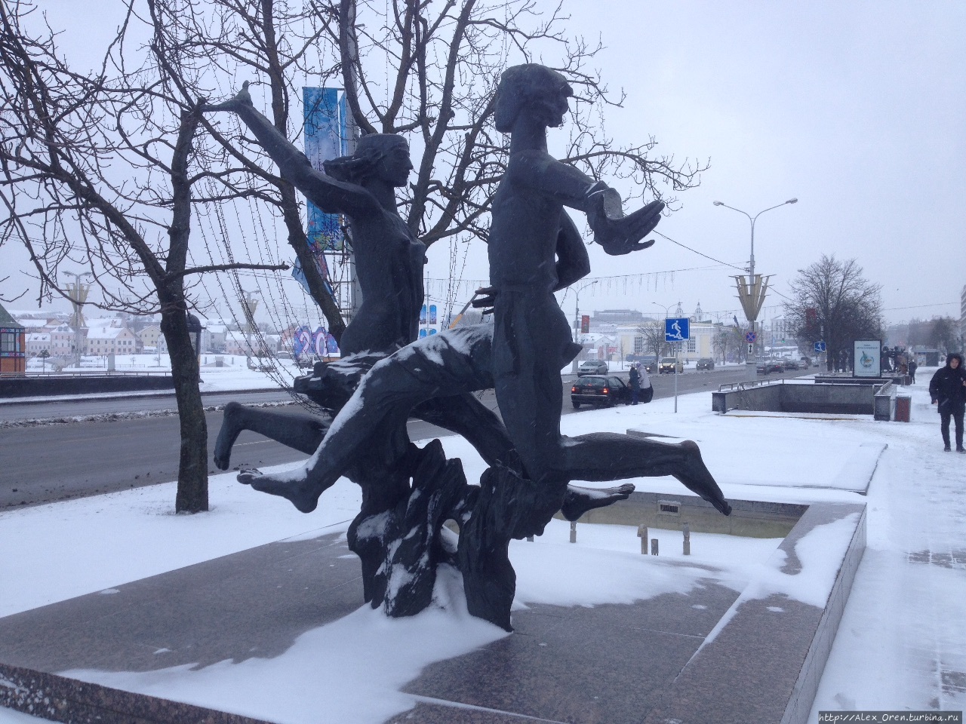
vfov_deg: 40.7
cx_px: 483
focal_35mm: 35
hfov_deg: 52.6
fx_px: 977
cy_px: 362
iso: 50
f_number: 2.4
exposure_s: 1/317
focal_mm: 4.28
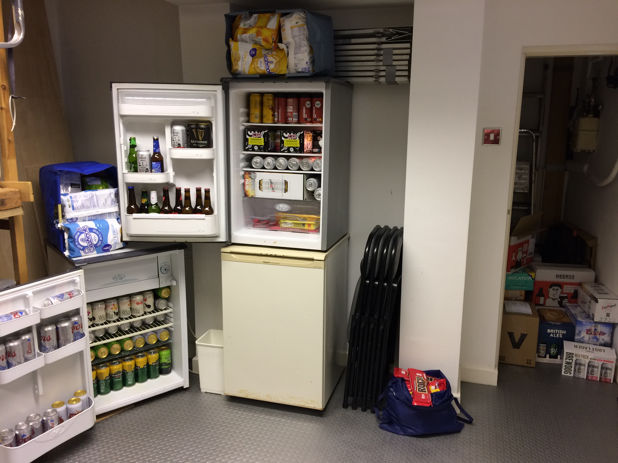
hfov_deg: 61.7
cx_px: 309
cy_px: 232
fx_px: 518
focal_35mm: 29
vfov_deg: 48.2
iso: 100
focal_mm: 4.15
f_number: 2.2
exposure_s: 1/33
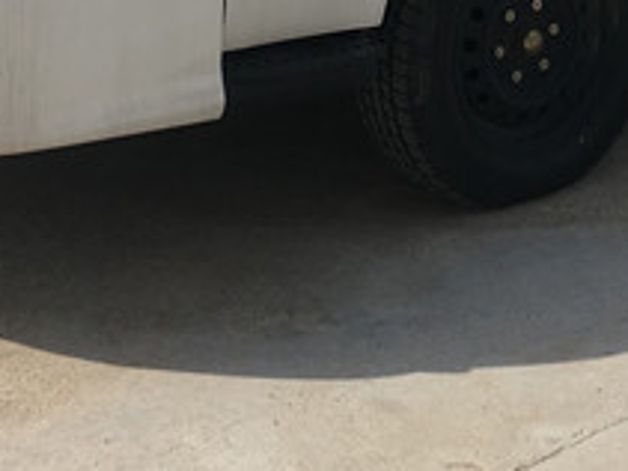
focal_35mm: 119
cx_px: 482
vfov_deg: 11.7
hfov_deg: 16.5
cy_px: -297
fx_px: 2158
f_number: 2.2
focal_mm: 4.15
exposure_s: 1/1748
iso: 25
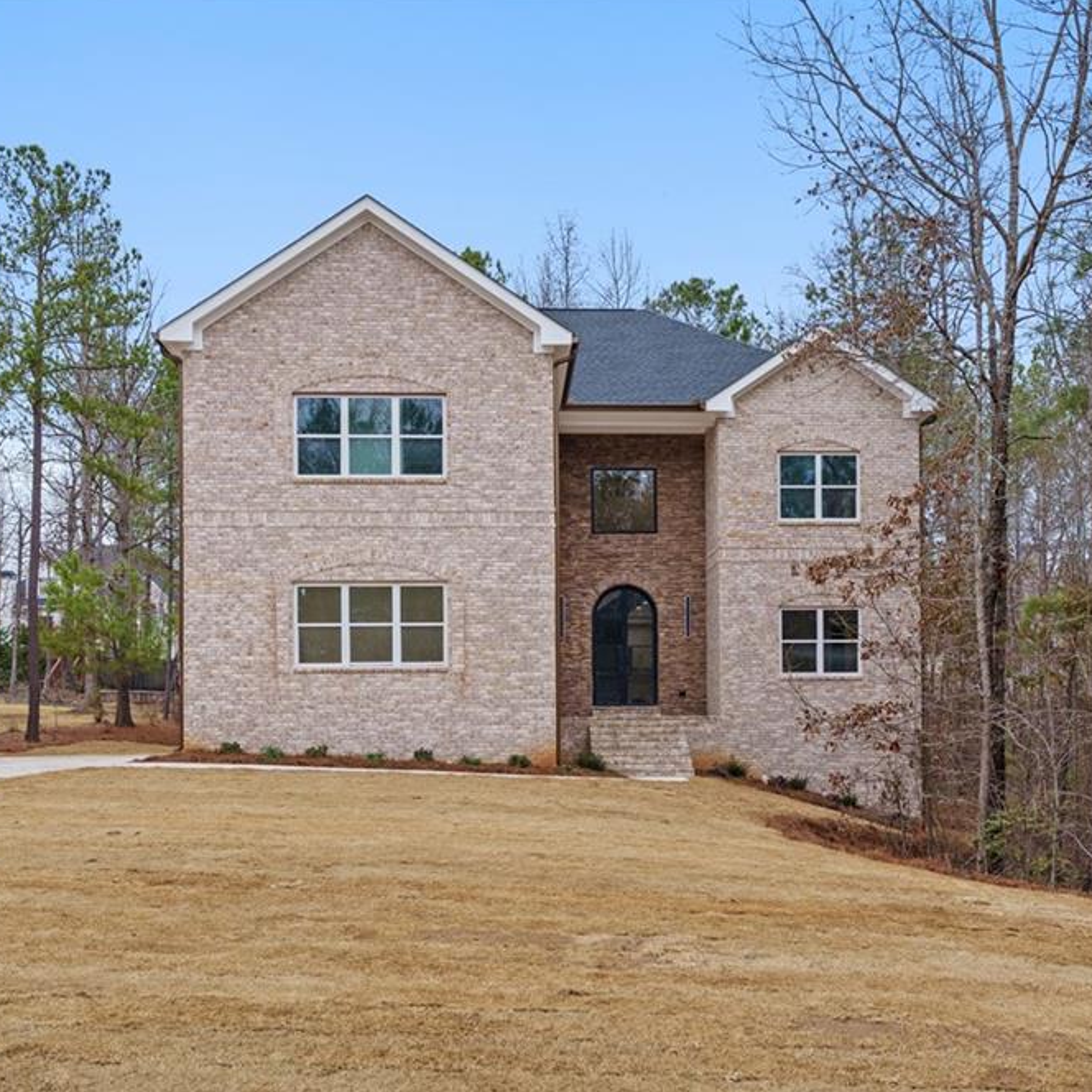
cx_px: 584
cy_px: 551
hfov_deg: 43.8
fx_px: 1356
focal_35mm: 38
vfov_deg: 43.9
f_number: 5.6
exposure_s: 1/800
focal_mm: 29
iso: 1250
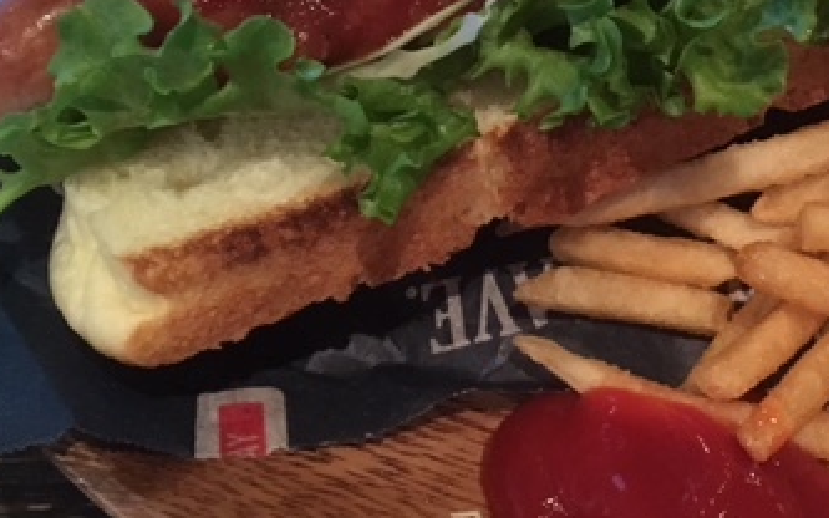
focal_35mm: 59
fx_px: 1333
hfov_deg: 33.4
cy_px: 95
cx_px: 682
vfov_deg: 21.7
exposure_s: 1/15
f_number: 2.2
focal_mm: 4.15
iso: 500
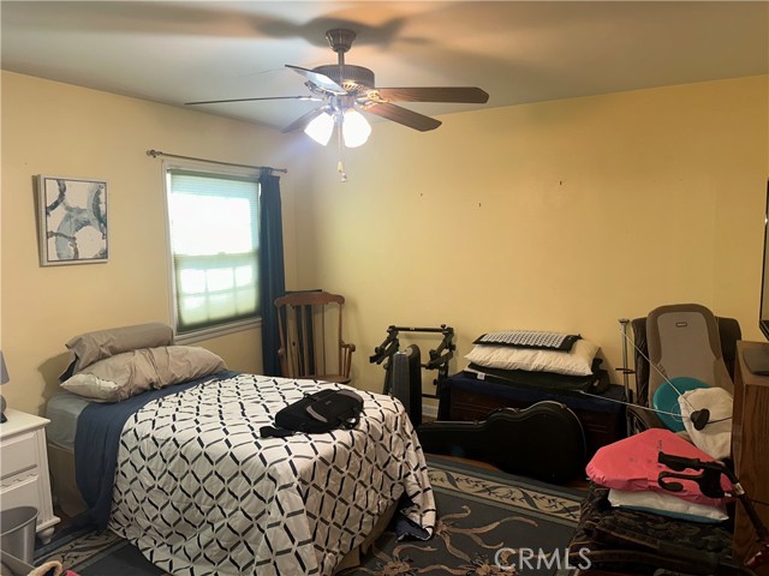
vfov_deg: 56.8
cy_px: 288
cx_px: 384
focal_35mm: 24
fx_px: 533
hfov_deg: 71.6
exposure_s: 1/37
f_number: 1.78
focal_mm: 6.86
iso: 50
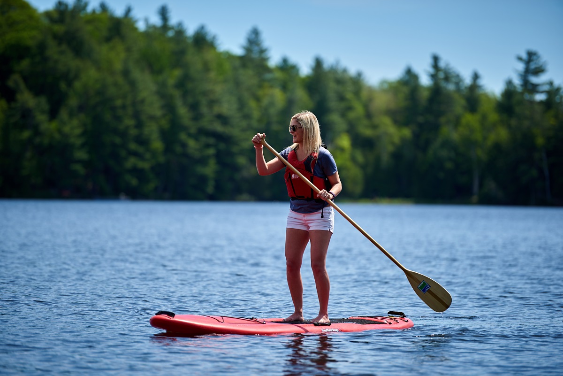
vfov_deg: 6.9
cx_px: 282
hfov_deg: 10.3
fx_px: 3129
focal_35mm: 200
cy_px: 188
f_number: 2.8
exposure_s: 1/800
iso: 100
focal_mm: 200
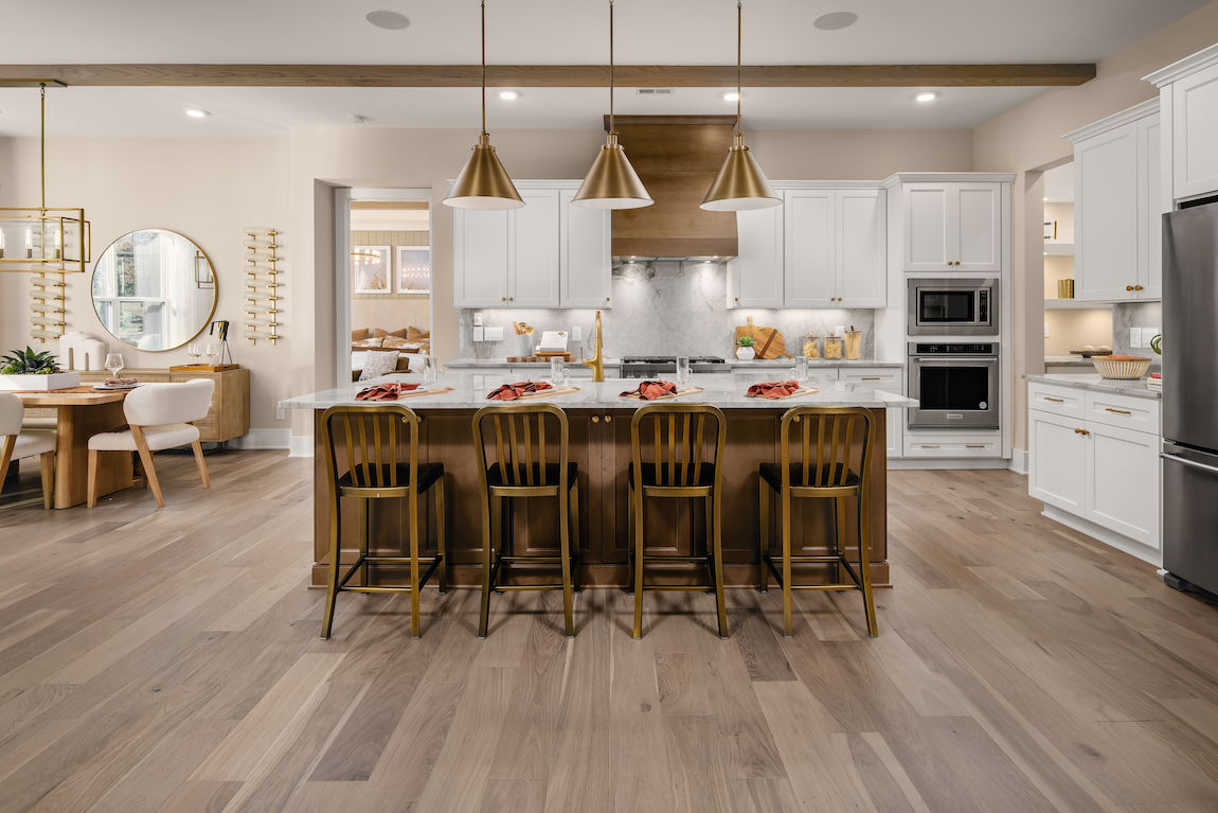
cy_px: 406
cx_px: 609
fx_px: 643
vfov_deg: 64.6
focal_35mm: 19
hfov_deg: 86.9
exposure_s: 1/200
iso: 200
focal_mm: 19
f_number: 10
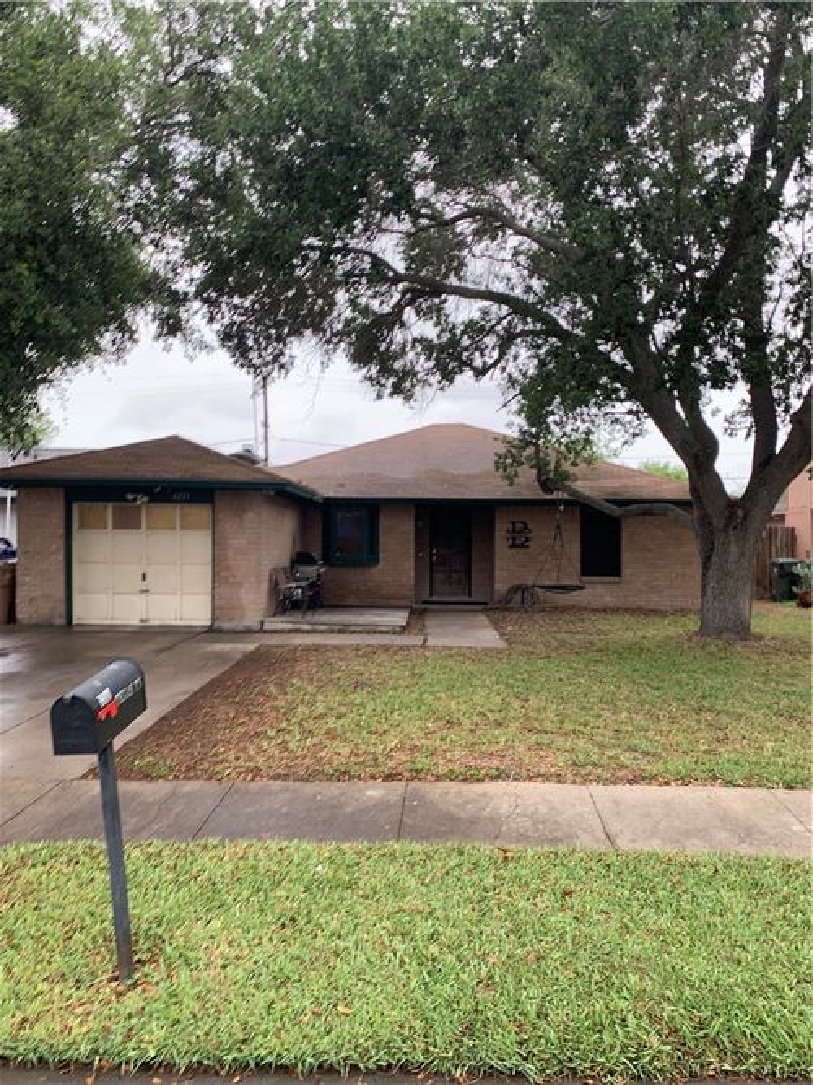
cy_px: 542
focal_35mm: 26
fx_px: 814
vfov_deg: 67.3
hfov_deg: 53.0
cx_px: 406
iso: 25
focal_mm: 4.25
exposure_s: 1/465
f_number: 1.8
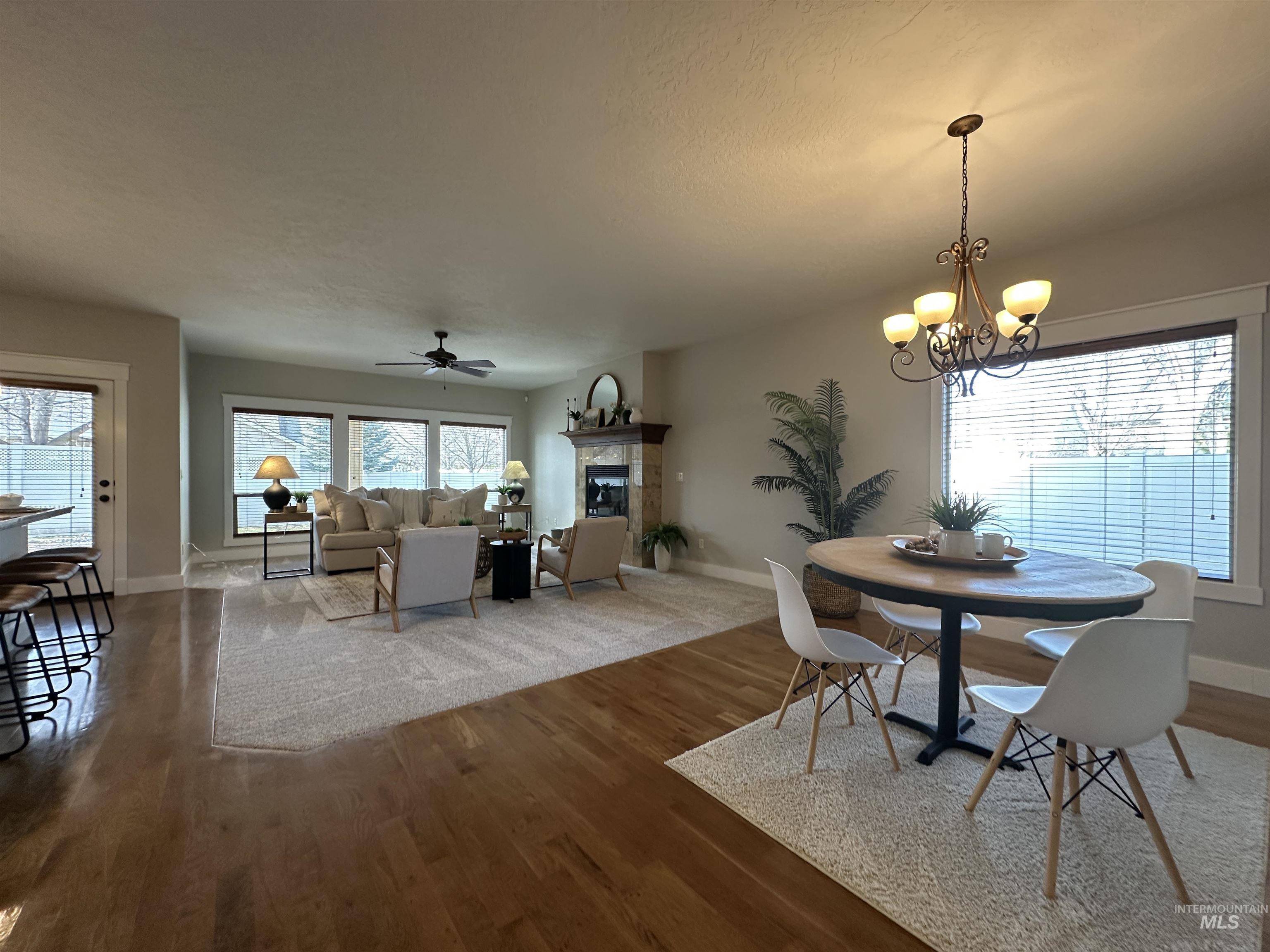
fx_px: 514
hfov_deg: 102.1
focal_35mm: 14
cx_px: 635
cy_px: 476
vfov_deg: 85.7
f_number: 2.2
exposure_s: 1/60
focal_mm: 2.22
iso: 160
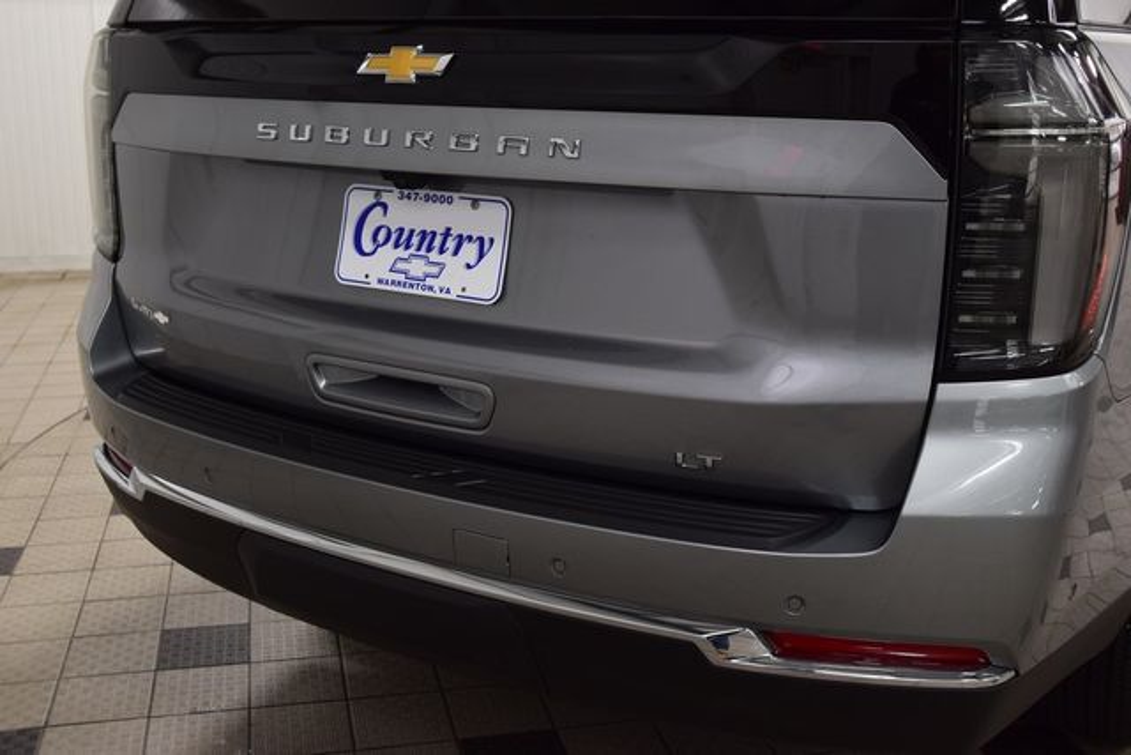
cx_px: 566
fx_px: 1225
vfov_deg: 34.2
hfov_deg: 49.5
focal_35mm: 39
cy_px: 378
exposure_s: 1/15
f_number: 6.3
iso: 400
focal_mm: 26
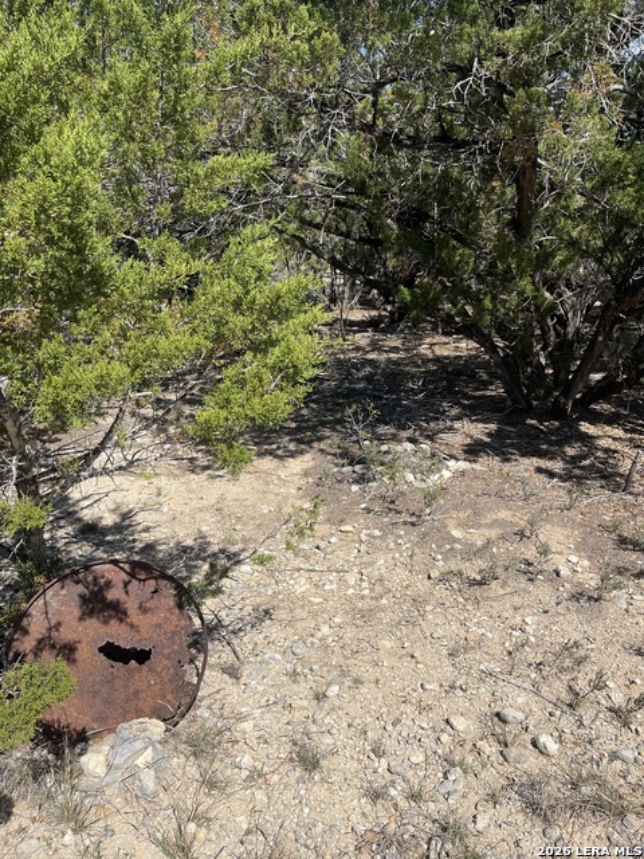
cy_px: 430
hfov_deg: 54.9
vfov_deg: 69.4
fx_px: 620
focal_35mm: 25
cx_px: 322
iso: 32
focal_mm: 5.1
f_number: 1.6
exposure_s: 1/4202
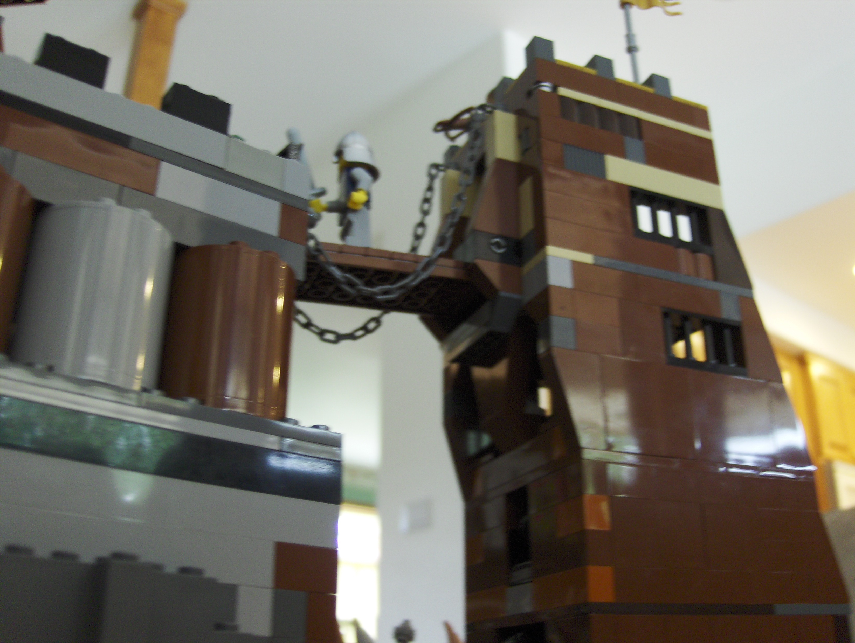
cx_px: 428
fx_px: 865
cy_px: 322
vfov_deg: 40.8
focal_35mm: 35
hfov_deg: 52.6
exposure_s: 1/6.06
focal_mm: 7.5
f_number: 2.8
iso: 100
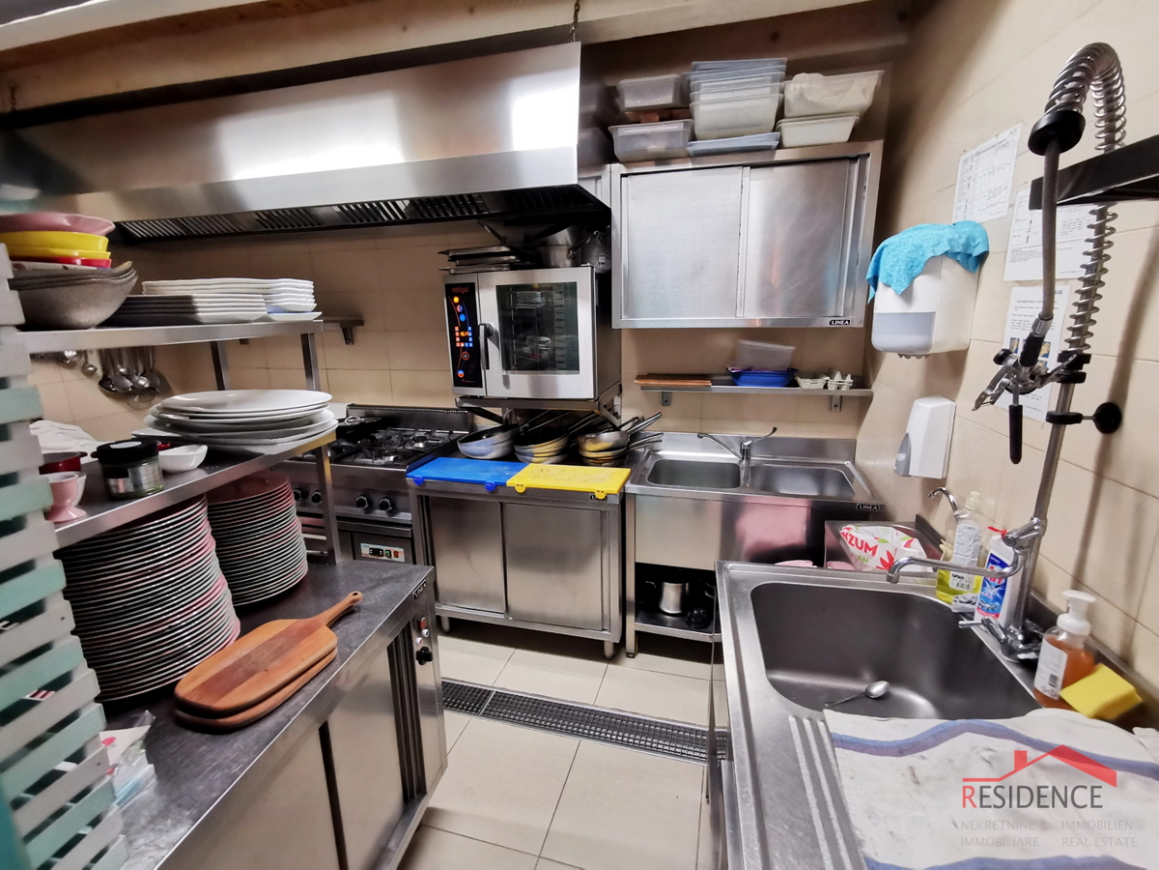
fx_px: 536
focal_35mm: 16
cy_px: 435
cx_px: 580
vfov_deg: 78.1
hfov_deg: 94.5
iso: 800
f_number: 2.2
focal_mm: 2.35
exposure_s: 1/40
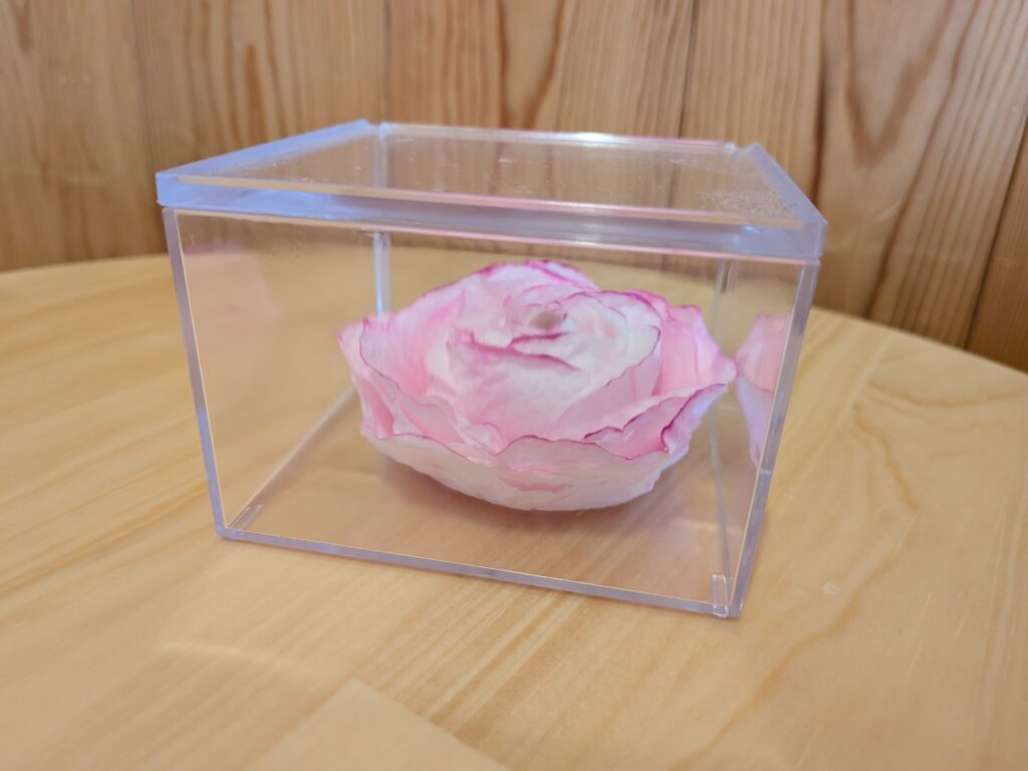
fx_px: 713
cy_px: 386
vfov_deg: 56.8
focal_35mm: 24
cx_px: 514
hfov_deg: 71.6
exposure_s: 1/33.3
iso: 186
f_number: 1.7
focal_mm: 4.53
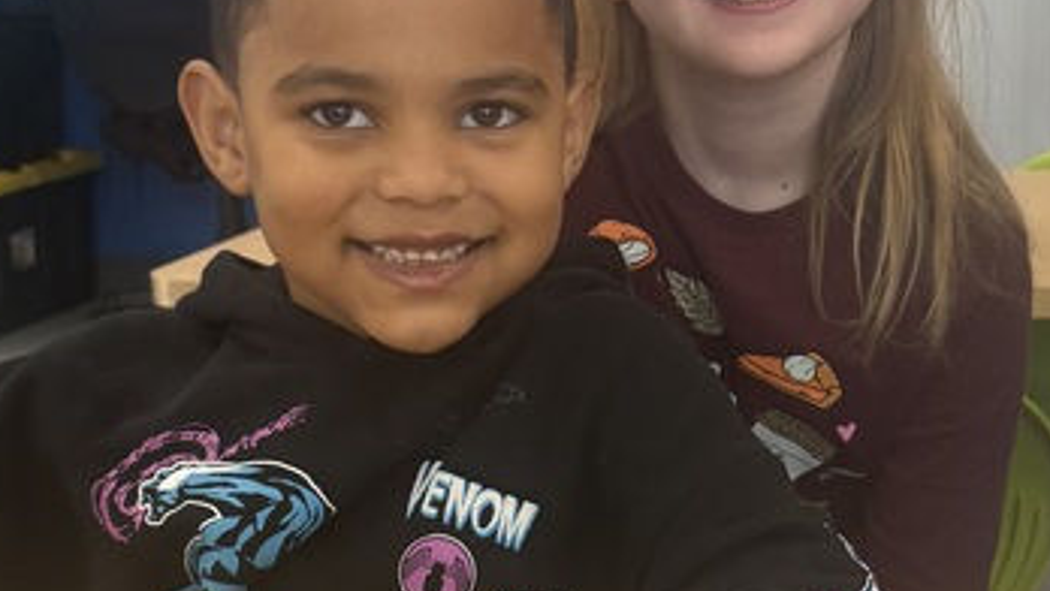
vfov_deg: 15.5
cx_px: 679
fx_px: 2144
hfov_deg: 27.4
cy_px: 513
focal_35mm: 77
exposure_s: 1/120
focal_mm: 6.76
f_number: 1.78
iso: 125
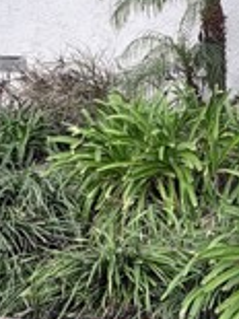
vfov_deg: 18.6
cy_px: -78
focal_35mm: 99
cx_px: 486
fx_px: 913
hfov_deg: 12.9
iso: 80
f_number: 1.78
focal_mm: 6.76
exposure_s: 1/194
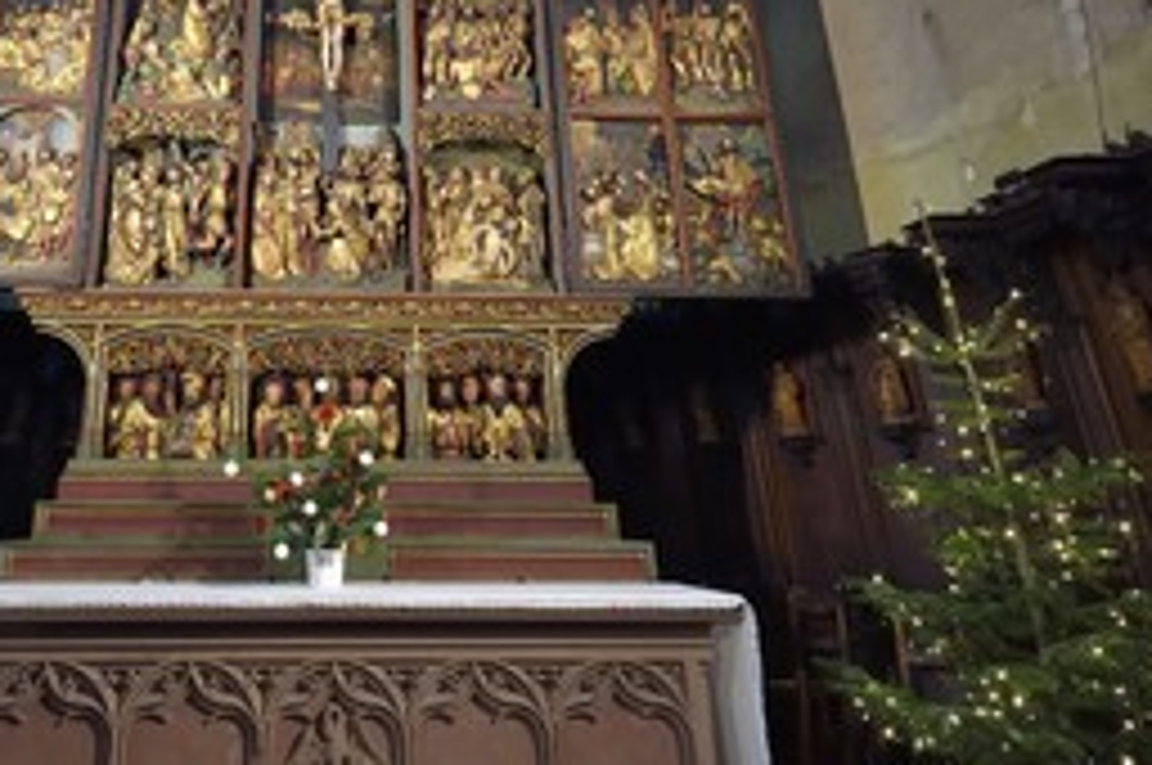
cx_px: 331
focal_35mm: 28
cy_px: 176
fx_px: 895
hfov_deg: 62.8
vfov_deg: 44.5
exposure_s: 1/15
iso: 2000
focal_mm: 17
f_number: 7.1
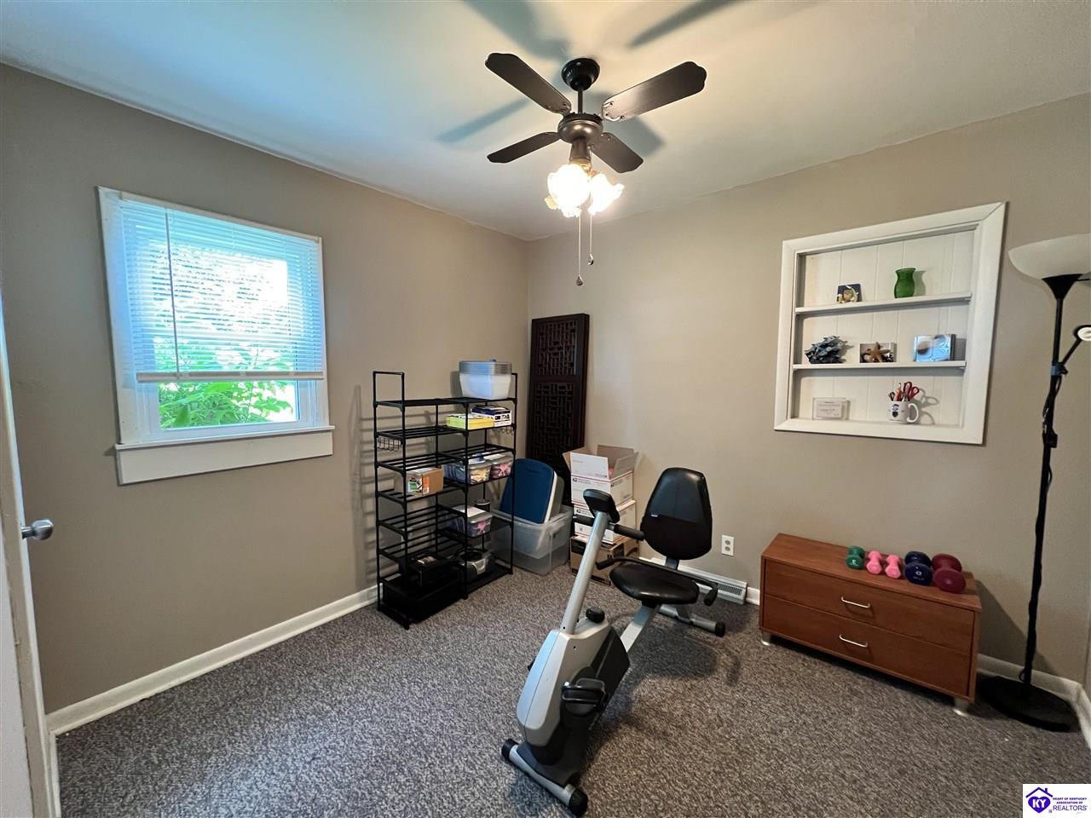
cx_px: 546
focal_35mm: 13
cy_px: 409
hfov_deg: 106.2
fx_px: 410
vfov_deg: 89.9
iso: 640
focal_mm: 1.57
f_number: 1.8
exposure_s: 1/60
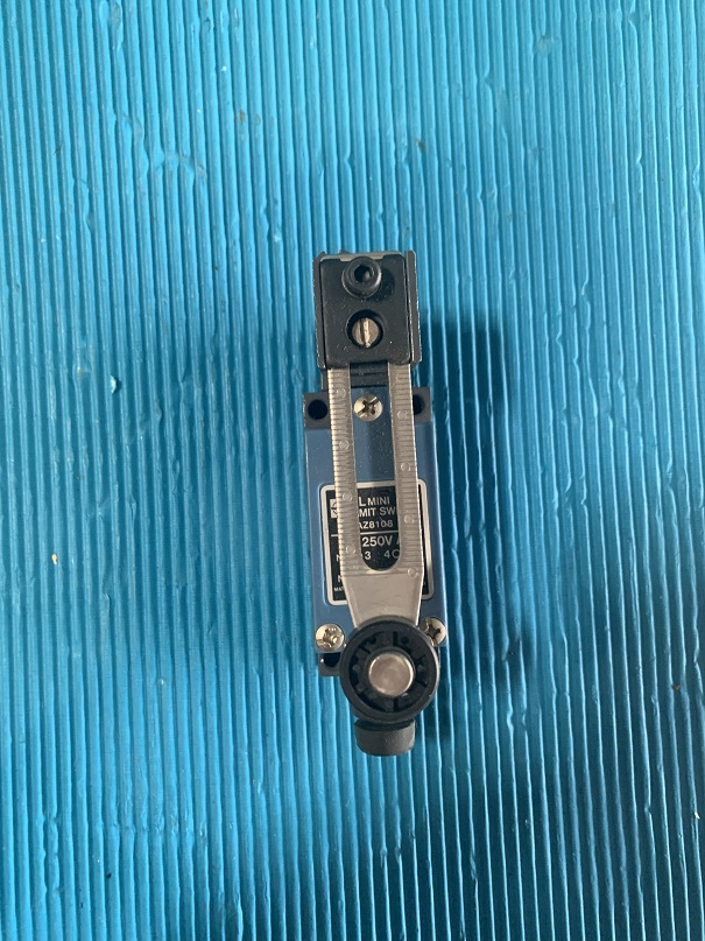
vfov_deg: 67.3
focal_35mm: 26
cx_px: 352
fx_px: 706
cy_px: 470
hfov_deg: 53.1
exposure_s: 1/54
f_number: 1.8
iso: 400
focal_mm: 4.25
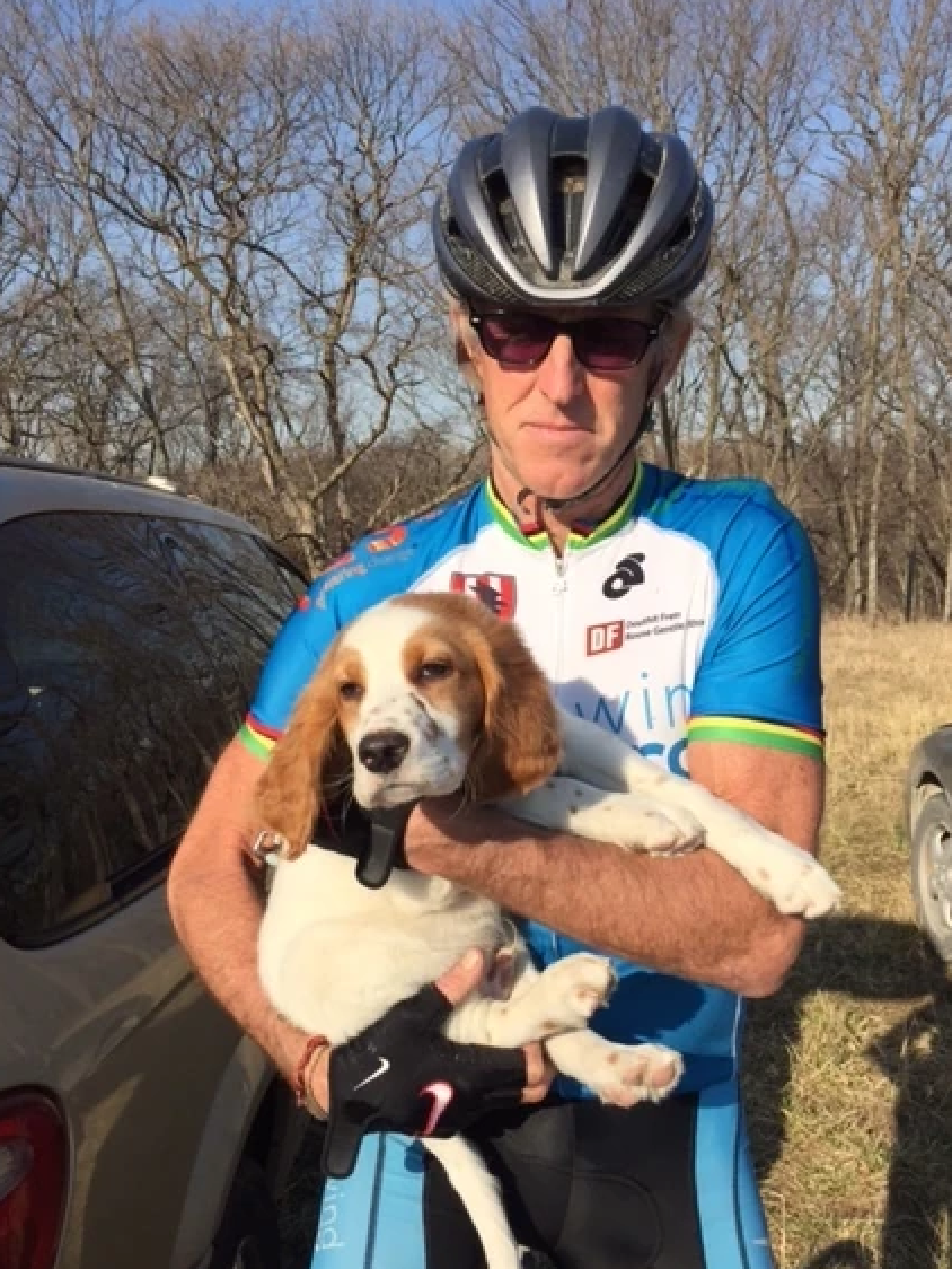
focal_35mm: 33
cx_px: 494
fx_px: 1209
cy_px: 684
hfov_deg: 43.0
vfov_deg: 55.3
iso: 32
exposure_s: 1/2326
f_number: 2.2
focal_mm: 4.15
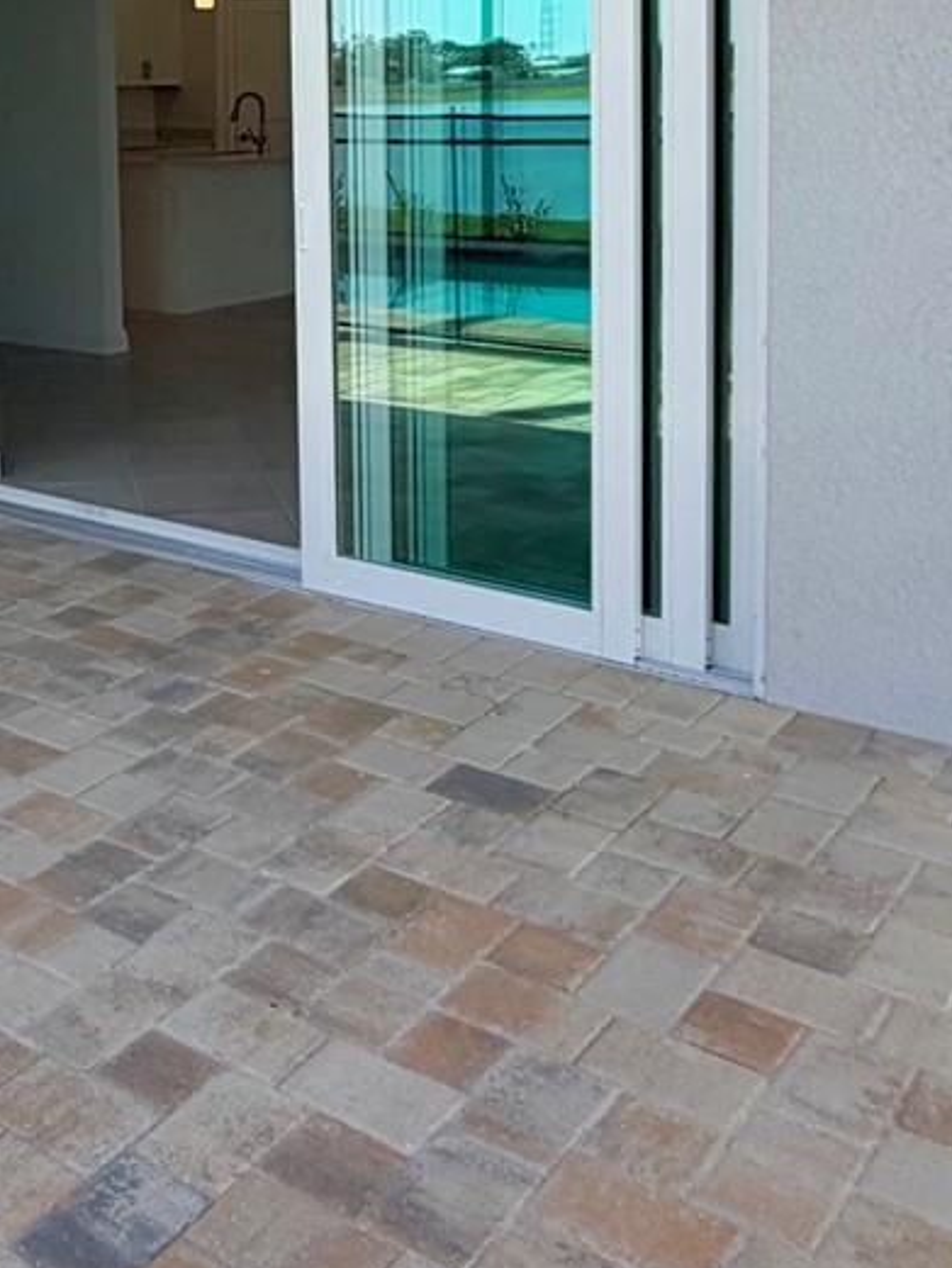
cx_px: 114
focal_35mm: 43
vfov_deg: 41.5
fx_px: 1576
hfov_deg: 32.1
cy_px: 209
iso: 50
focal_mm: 2.22
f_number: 2.2
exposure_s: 1/502
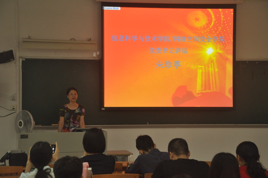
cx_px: 134
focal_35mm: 78
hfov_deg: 26.0
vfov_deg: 17.4
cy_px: 89
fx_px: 580
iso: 1250
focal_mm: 52
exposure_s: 1/125
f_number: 5
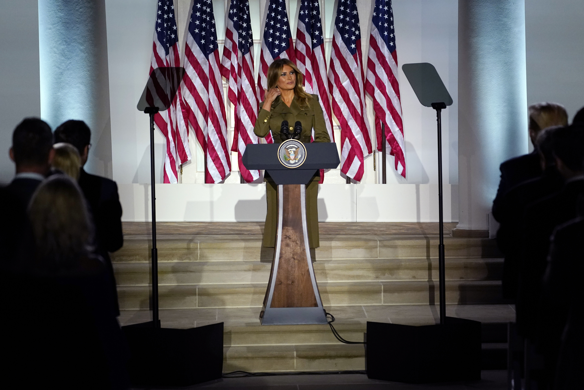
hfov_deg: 9.6
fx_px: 3488
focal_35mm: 215
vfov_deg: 6.4
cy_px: 195
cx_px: 292
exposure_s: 1/320
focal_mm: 215
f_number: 5.6
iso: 4000
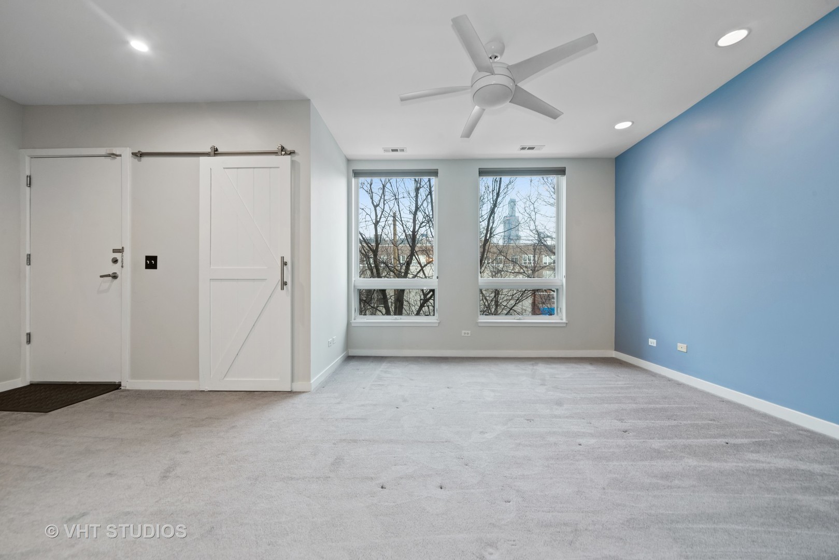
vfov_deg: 77.3
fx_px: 350
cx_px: 420
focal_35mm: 15
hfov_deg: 100.4
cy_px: 280
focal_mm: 15
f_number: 8
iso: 400
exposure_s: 1/6
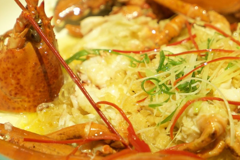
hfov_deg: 14.9
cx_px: 166
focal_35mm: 137
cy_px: 61
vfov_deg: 10.0
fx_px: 914
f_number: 5
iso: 2000
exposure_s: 1/80
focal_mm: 70
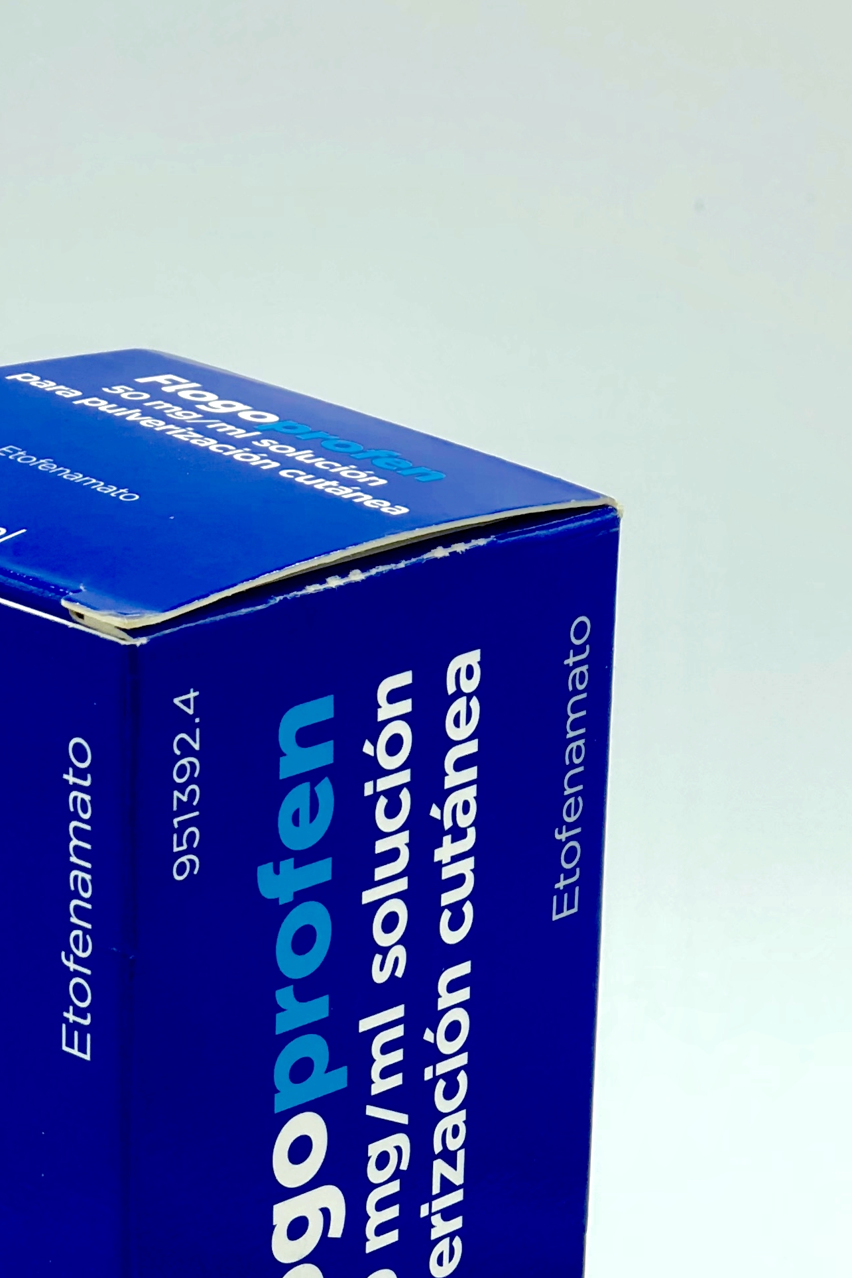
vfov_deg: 16.3
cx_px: 194
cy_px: 1214
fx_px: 4402
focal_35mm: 124
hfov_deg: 11.0
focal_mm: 6.6
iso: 20
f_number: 2.8
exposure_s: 1/103
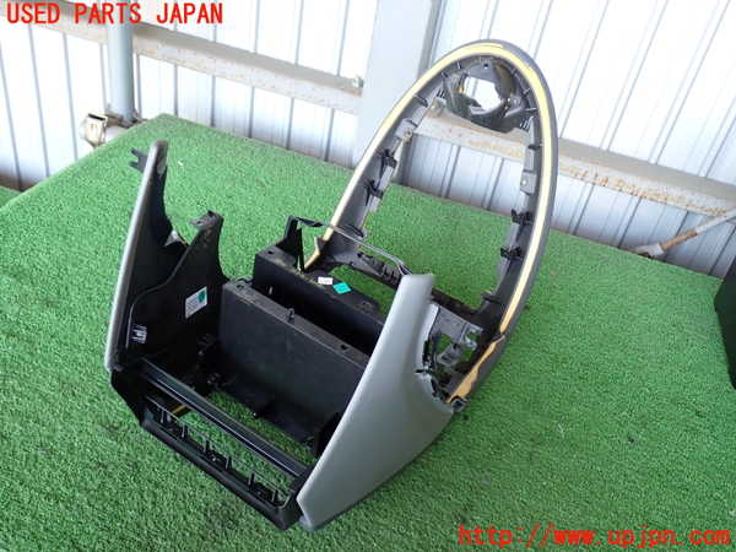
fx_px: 680
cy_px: 276
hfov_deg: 56.8
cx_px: 368
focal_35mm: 32
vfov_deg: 44.2
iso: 200
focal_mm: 5.79
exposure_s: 1/40
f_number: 2.4
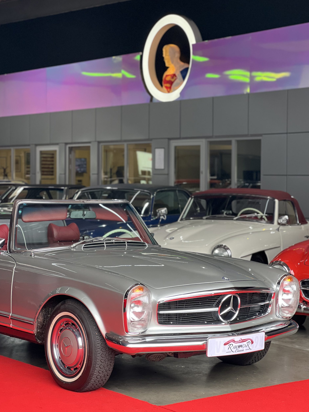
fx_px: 940
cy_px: 205
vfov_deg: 24.7
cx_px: 155
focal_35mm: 79
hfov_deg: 18.7
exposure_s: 1/121
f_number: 2.8
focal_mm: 9
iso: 160
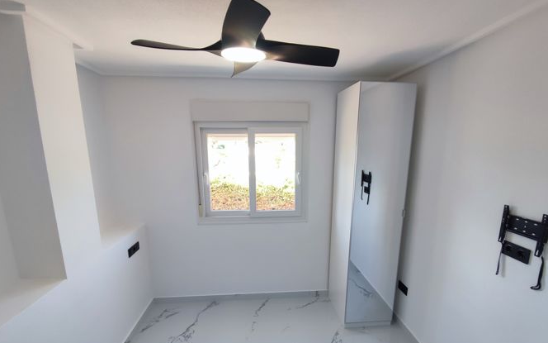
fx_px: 269
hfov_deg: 91.1
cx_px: 272
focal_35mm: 18
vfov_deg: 64.5
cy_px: 204
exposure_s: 1/100
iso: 130
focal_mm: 1.65
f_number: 2.2
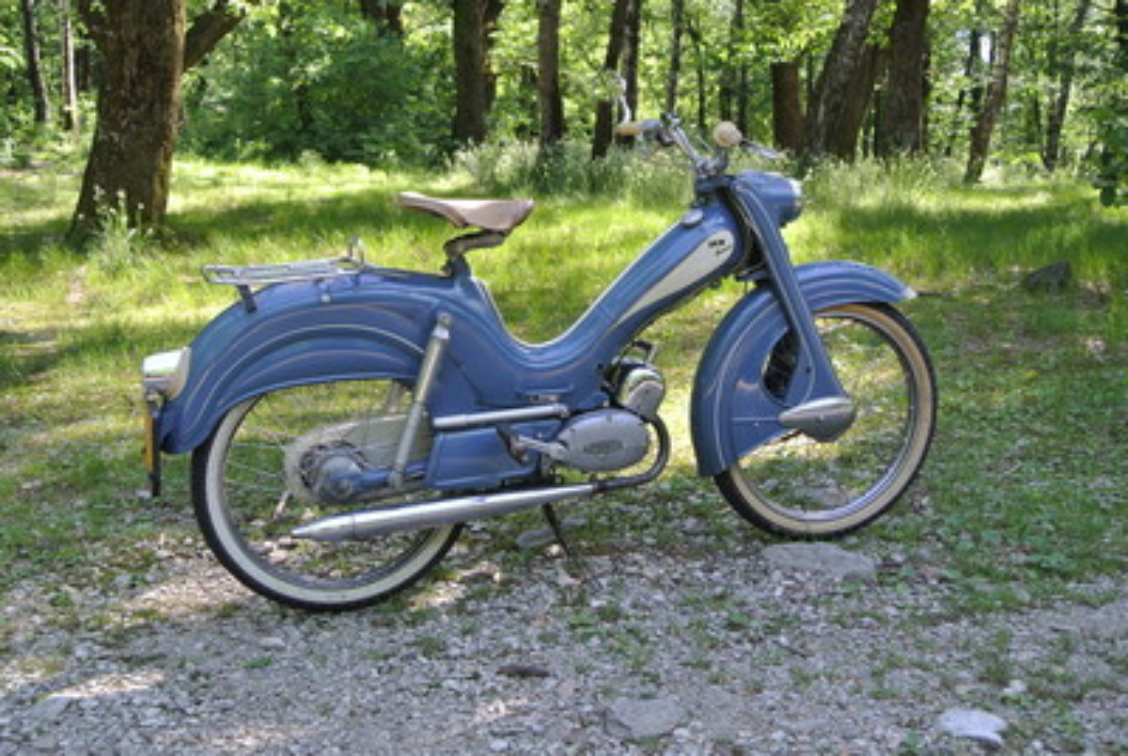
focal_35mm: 45
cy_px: 378
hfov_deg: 43.5
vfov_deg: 30.0
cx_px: 564
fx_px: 1412
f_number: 4.5
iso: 200
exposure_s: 1/100
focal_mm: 16.9
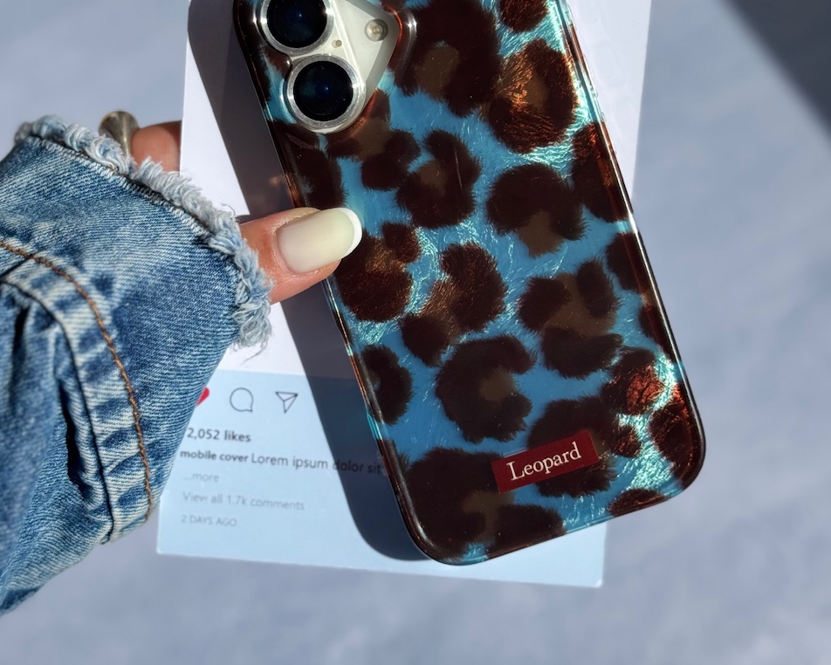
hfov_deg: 30.0
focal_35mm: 63
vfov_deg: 24.2
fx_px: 1550
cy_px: 246
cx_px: 416
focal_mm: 6.76
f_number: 1.78
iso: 64
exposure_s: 1/4975
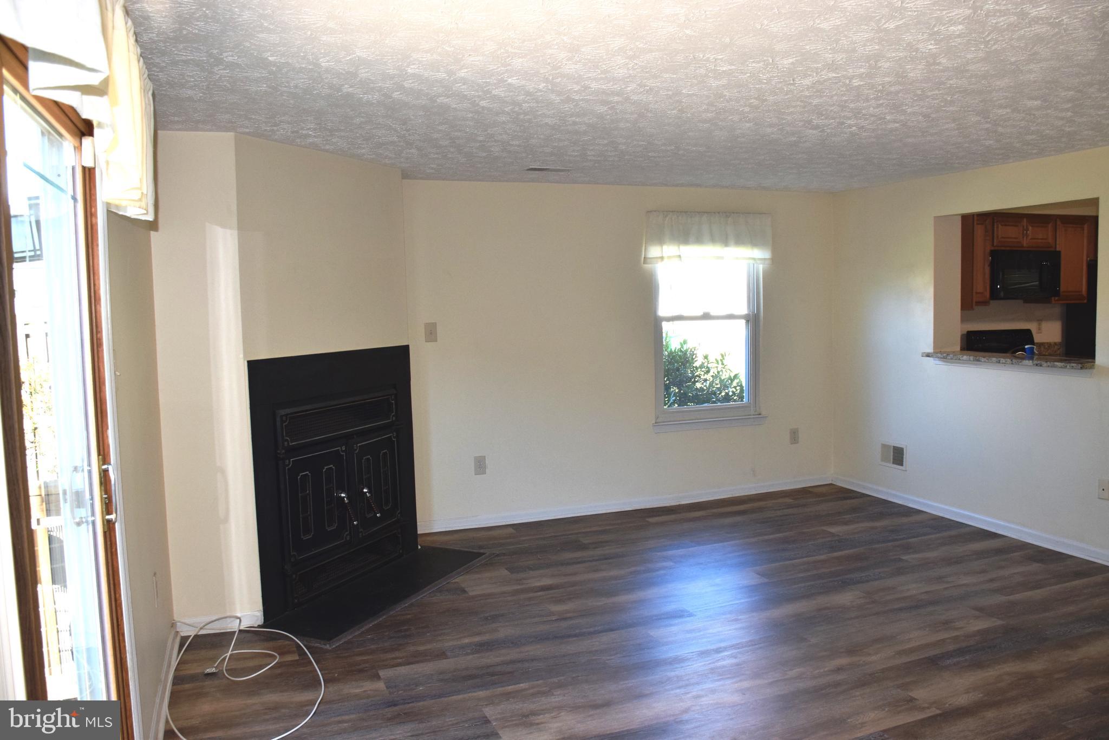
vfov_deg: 47.9
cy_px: 370
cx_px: 554
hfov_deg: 67.4
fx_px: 832
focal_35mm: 27
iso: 720
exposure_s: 1/125
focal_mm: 18
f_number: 5.6
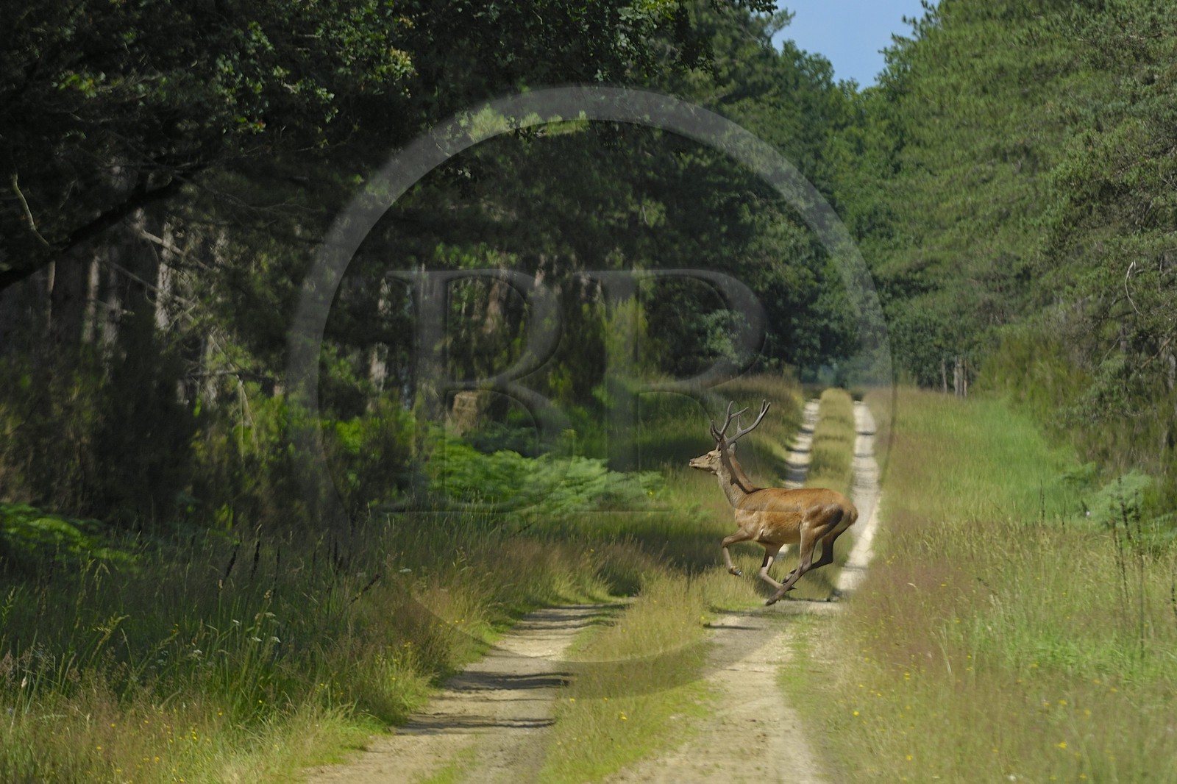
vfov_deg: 4.6
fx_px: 9806
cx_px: 588
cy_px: 392
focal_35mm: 300
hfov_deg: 6.9
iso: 100
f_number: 4.5
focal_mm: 200
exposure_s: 1/400
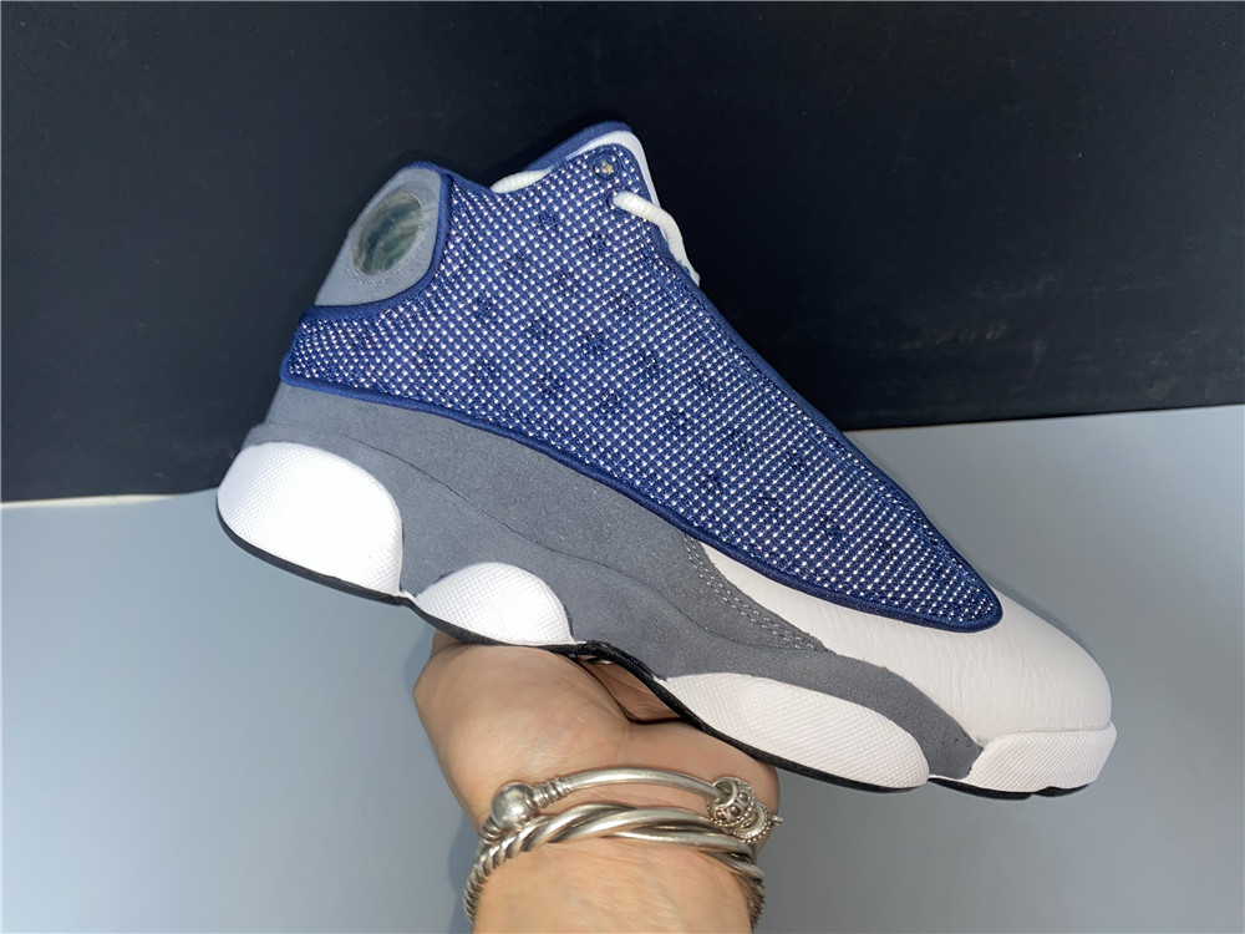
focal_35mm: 26
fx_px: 935
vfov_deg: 53.1
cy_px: 467
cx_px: 622
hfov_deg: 67.3
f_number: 1.8
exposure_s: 1/11
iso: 50
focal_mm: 4.25
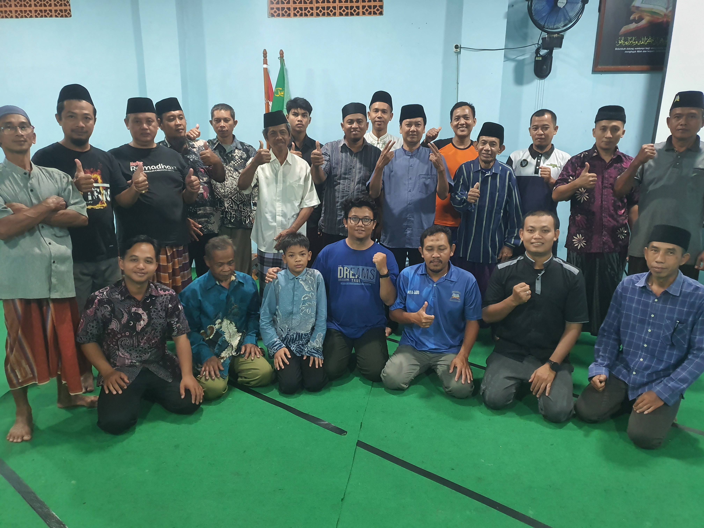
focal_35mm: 26
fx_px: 529
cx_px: 352
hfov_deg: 67.3
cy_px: 264
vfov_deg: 53.1
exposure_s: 1/50
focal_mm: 4.3
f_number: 1.5
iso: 400
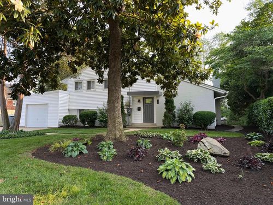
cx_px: 136
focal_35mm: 24
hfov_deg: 71.6
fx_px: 189
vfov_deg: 56.8
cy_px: 102
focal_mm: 6.86
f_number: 1.78
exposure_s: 1/217
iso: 64
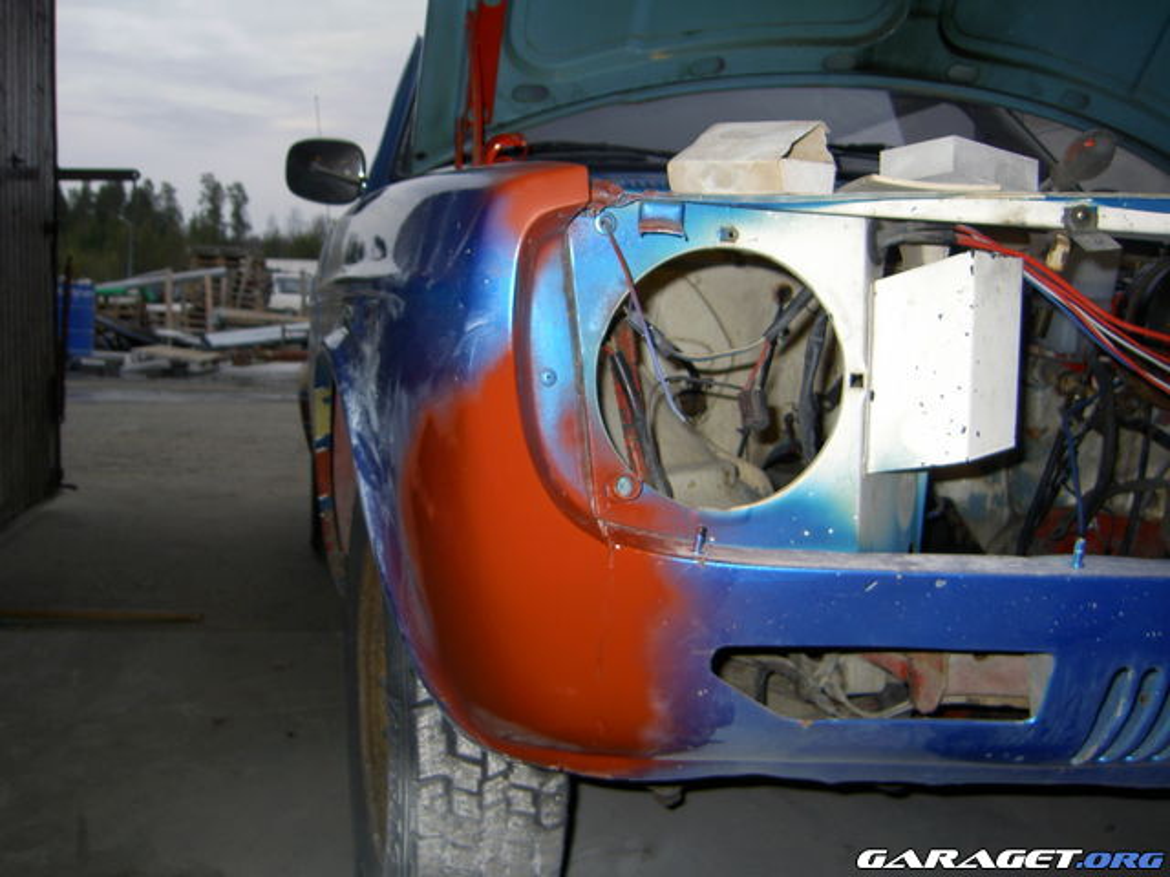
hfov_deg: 54.0
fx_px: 1149
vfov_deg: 41.8
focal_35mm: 34
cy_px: 438
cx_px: 585
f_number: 2.8
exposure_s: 1/60
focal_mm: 5.6
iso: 50
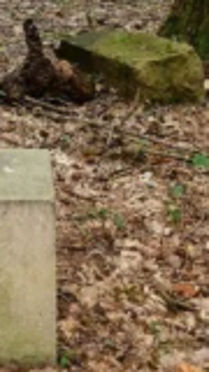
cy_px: 23
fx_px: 946
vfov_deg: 21.6
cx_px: -39
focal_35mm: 96
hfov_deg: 12.3
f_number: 3.9
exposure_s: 1/30
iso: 500
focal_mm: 7.1
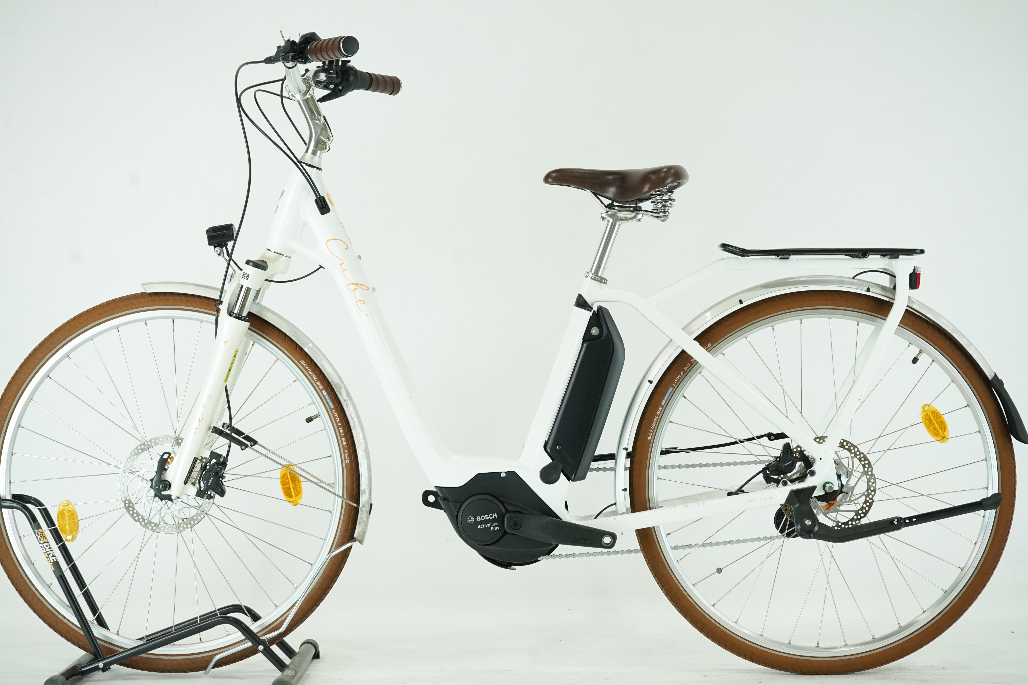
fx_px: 1885
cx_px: 506
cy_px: 346
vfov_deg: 20.6
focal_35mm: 66
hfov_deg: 30.5
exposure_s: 1/200
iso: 2000
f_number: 7.1
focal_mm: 64
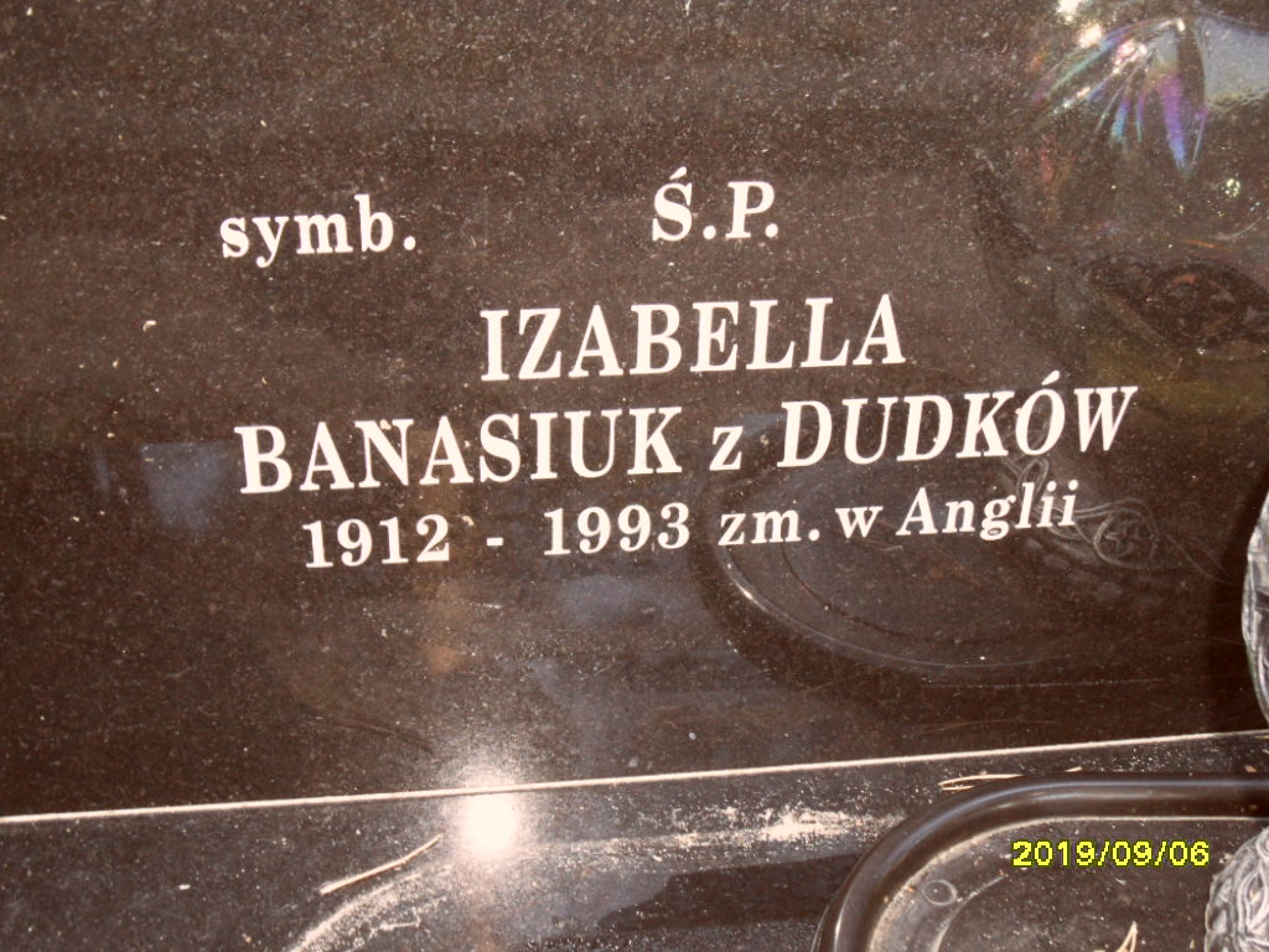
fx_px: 1833
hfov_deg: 38.2
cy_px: 476
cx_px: 634
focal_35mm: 50
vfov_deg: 29.1
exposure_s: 1/45
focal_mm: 8.2
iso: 200
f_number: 3.8
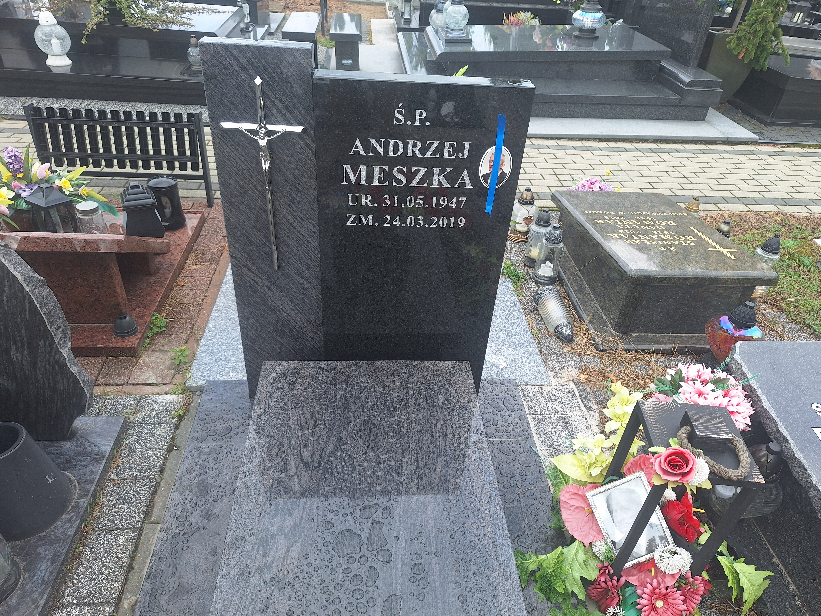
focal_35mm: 23
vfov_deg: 58.9
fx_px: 545
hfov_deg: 73.9
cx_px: 410
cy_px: 308
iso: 40
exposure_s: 1/392
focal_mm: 5.54
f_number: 1.8
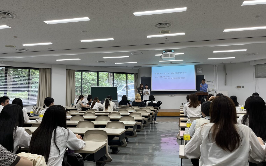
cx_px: 134
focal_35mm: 28
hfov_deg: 66.5
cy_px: 76
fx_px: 203
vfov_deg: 44.5
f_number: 1.6
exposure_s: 1/100
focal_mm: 5.1
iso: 50
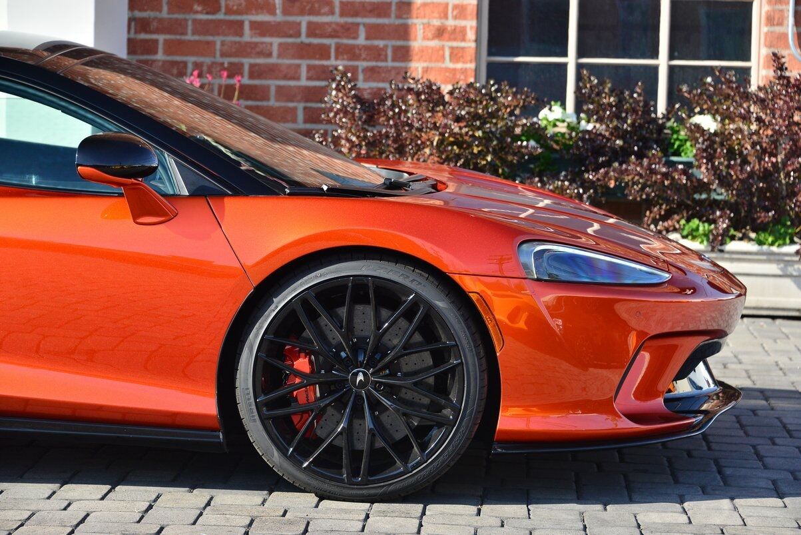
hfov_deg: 19.4
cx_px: 400
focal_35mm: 105
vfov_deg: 13.1
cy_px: 268
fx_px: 2337
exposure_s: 1/800
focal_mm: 105
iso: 640
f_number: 5.6
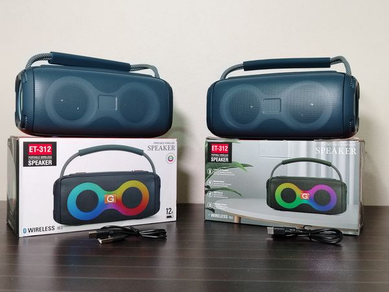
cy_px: 146
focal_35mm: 37
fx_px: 416
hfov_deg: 50.1
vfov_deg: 38.7
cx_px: 194
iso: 721
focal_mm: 5.25
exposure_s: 1/25
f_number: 1.75
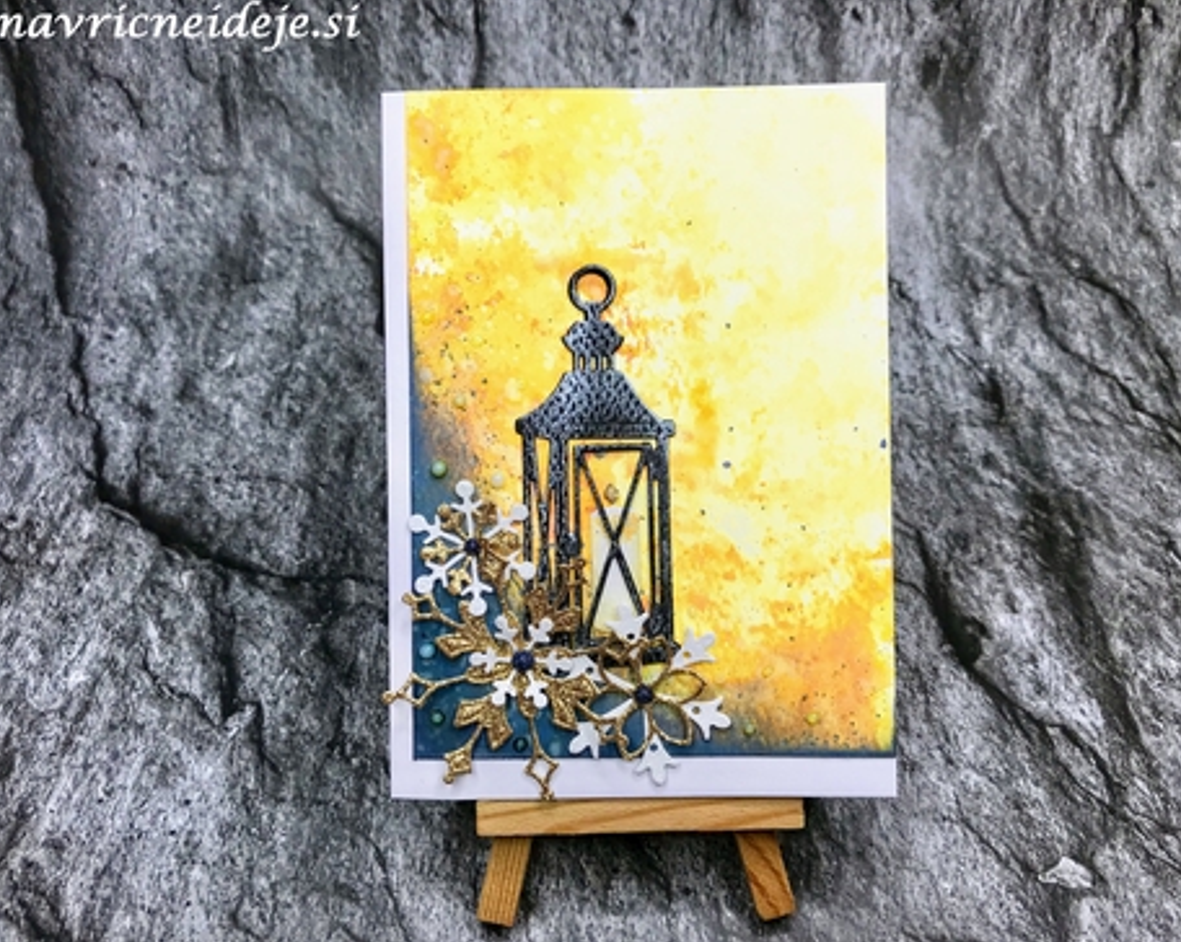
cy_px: 480
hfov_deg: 58.8
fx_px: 1048
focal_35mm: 30
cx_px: 627
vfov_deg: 48.4
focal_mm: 3.99
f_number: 1.8
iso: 20
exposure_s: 1/370
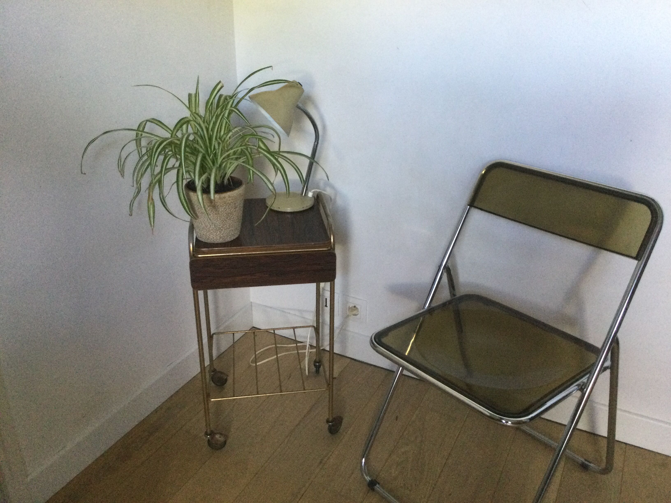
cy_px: 252
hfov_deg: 58.4
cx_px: 336
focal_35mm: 31
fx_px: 601
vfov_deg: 45.4
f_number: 2.4
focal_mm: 3.3
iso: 200
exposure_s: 1/33
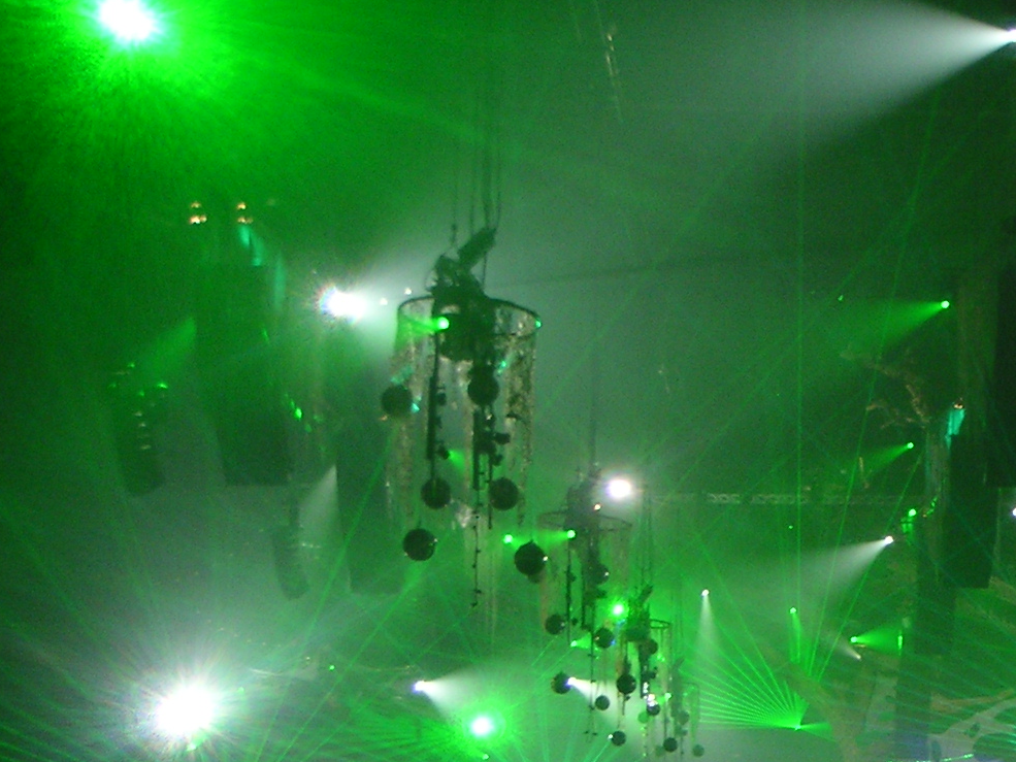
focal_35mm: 79
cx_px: 1041
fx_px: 2319
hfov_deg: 23.6
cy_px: 599
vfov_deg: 18.5
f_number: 2.8
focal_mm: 6
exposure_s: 1/20
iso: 100
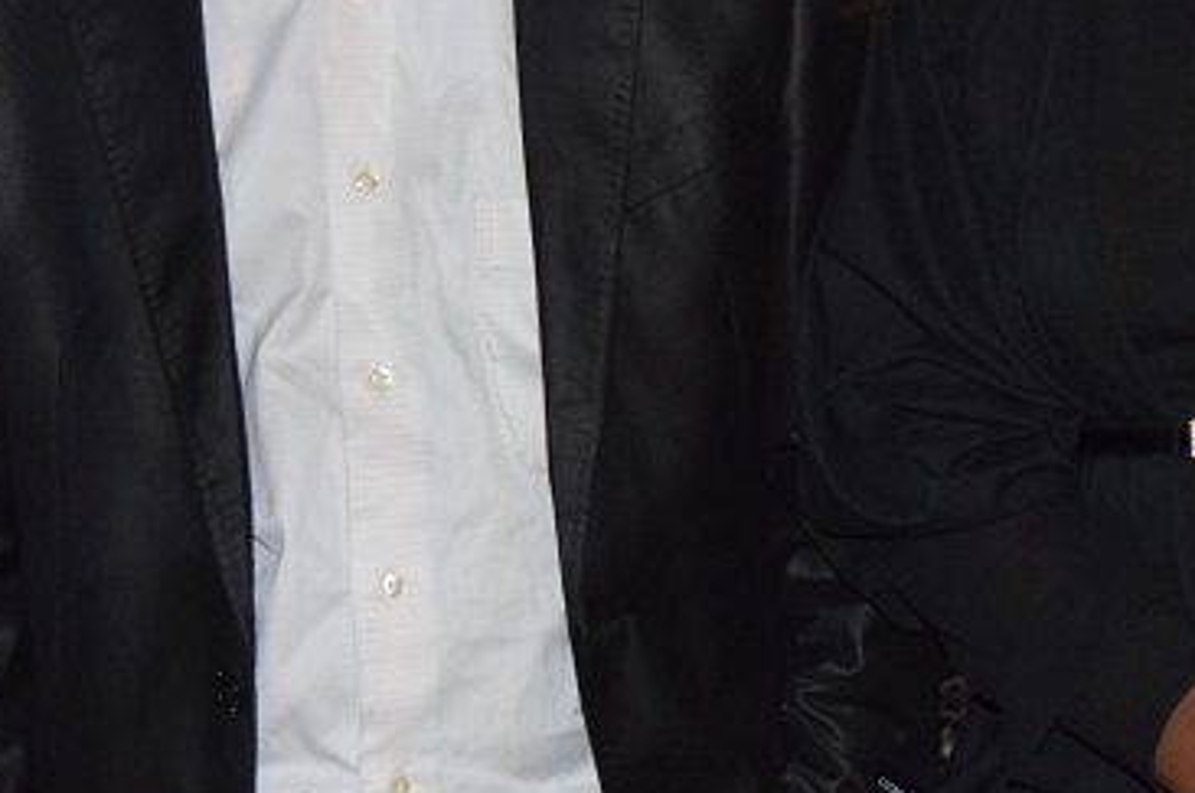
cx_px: 878
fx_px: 3128
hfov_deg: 21.5
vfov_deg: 14.3
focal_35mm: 94
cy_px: 88
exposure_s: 1/60
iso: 2500
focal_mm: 23
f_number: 3.8
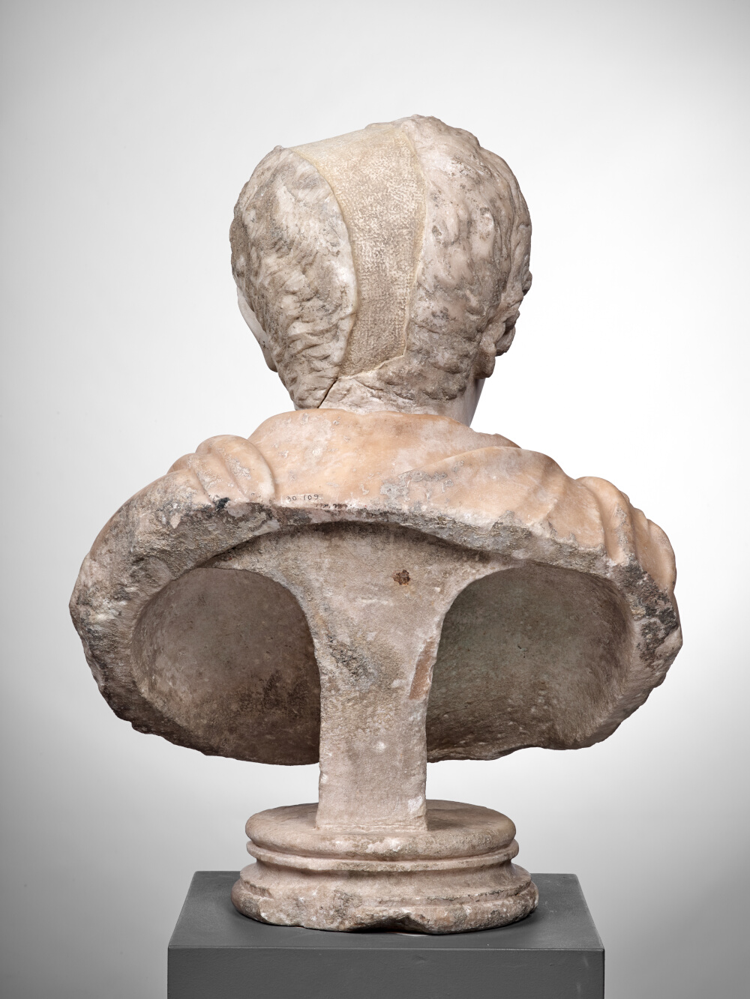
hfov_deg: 23.3
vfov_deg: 30.7
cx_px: 375
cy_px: 500
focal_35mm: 63
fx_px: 1820
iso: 200
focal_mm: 80
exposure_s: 1/125
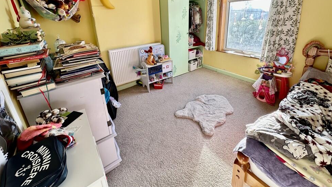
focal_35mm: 16
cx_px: 171
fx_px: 141
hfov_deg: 99.3
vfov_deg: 65.1
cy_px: 61
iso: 40
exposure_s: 1/112
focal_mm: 2.22
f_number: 2.2
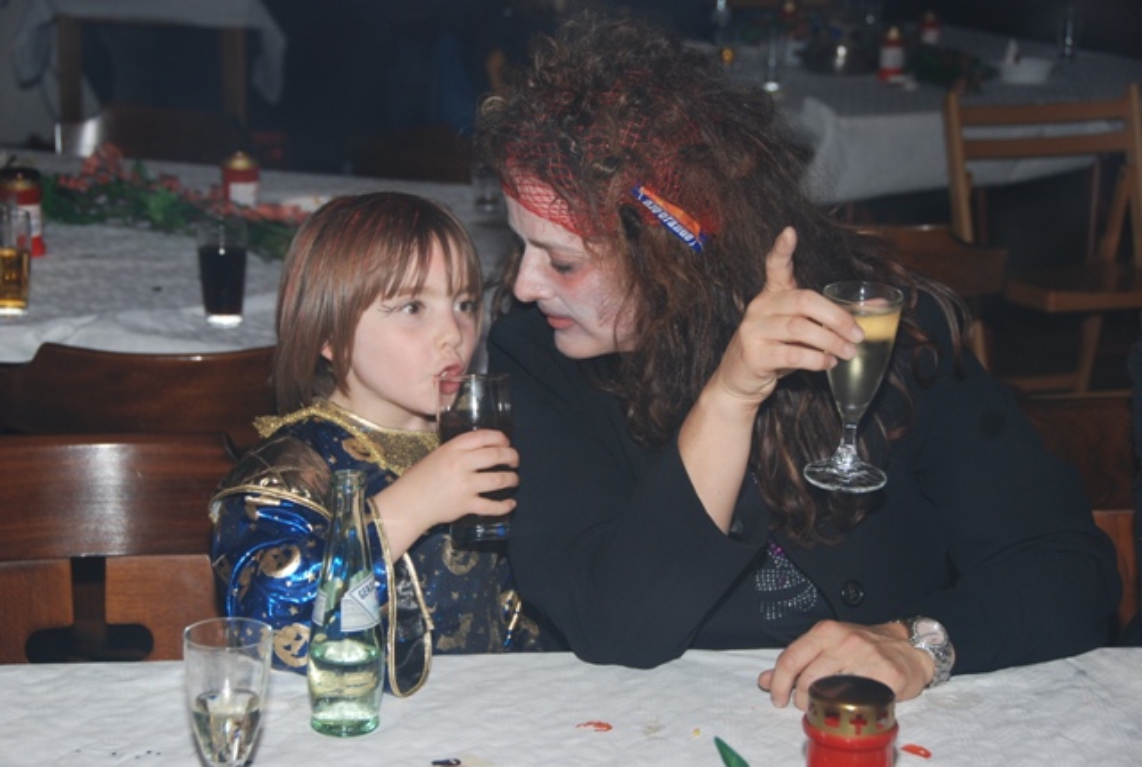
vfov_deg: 18.3
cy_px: 384
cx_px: 571
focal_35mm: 75
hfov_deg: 26.9
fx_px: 2385
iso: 200
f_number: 4.8
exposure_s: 1/60
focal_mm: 50
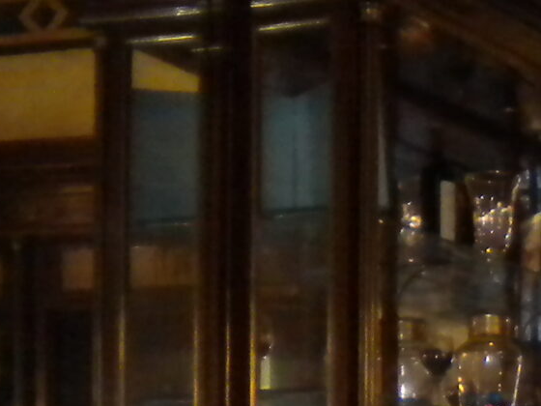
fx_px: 2501
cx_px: 1191
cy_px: 472
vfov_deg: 9.2
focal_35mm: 160
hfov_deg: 10.9
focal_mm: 6.3
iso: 400
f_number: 3.1
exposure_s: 1/30
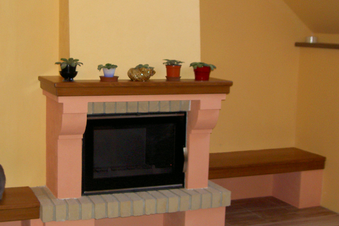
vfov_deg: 21.9
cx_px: 111
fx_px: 584
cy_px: 108
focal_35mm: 62
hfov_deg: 32.1
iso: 200
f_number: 2.8
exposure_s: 1/60
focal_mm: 8
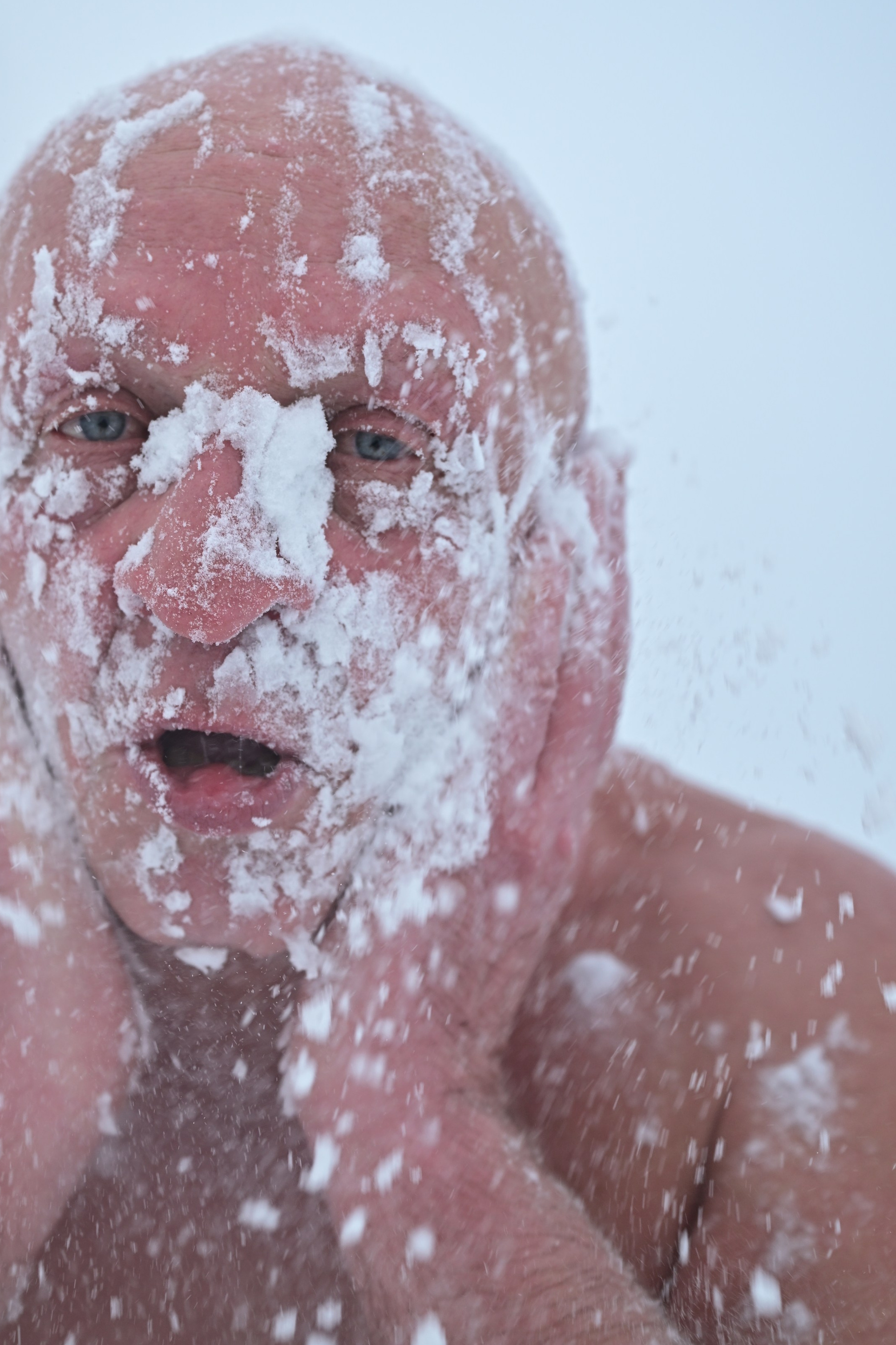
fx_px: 2278
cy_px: 671
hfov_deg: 22.2
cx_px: 344
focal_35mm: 61
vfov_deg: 32.9
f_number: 3.5
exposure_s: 1/320
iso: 200
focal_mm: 48
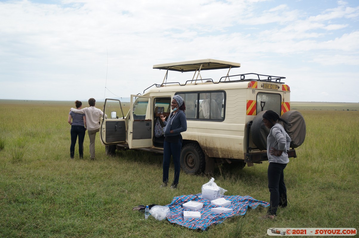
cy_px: 119
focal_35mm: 36
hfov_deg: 53.2
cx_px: 180
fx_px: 359
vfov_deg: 36.8
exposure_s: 1/500
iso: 100
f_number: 5
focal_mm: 24
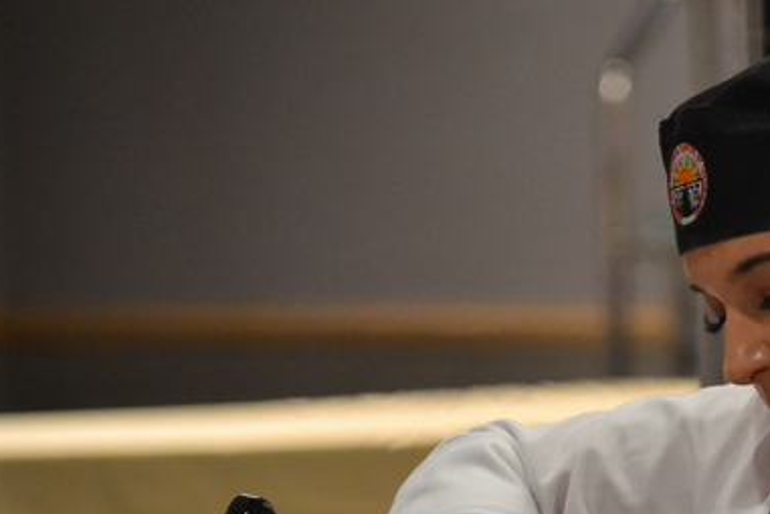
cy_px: 491
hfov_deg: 6.2
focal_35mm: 331
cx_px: 732
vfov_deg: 4.1
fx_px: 7080
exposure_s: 1/200
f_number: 4.5
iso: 3200
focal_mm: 105
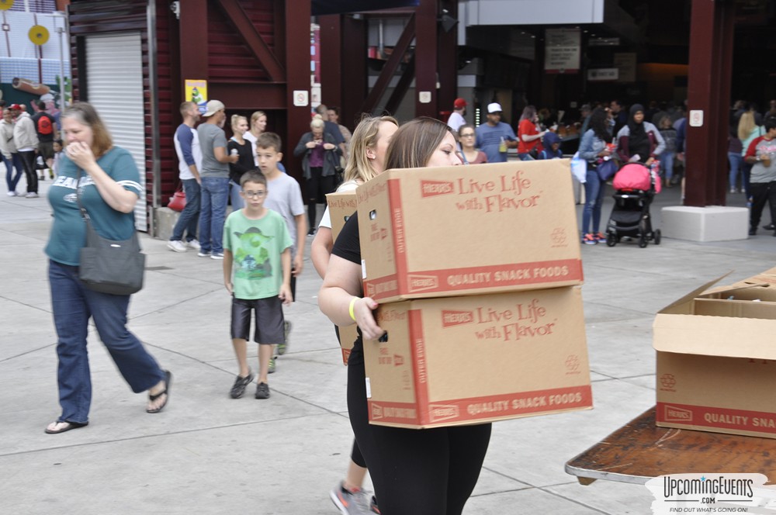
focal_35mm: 68
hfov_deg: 29.9
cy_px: 258
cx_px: 388
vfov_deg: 20.1
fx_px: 1453
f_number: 9
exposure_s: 1/80
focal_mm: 45
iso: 400
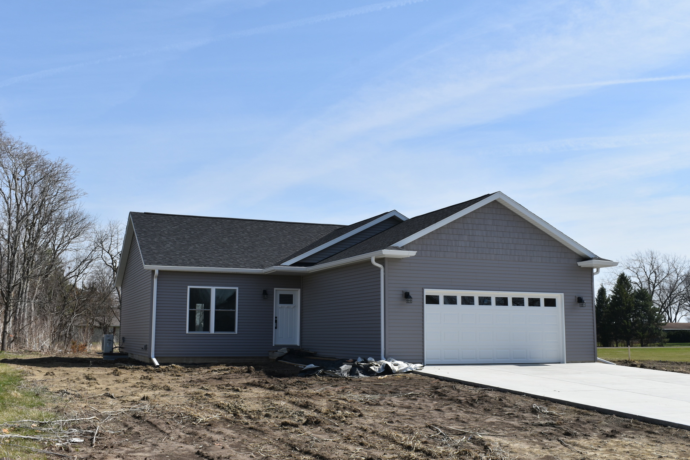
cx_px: 345
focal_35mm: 39
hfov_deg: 49.6
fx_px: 747
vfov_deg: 34.2
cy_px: 230
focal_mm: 26
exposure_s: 1/200
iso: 100
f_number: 10
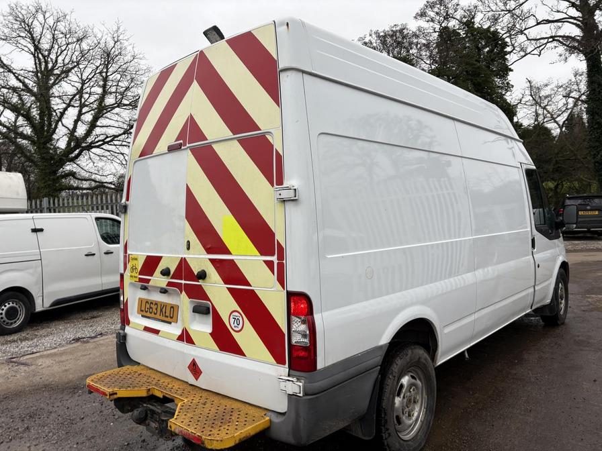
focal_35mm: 26
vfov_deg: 53.1
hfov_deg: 67.3
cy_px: 226
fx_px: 452
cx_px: 301
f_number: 1.6
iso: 40
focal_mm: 5.96
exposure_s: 1/228
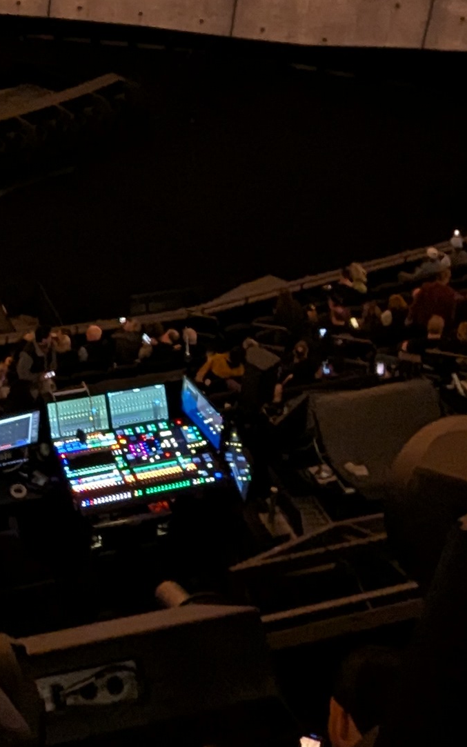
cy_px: 147
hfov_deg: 20.0
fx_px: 1303
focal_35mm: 64
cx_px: 67
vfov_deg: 31.2
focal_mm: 2.35
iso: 375
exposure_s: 1/24
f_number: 2.2
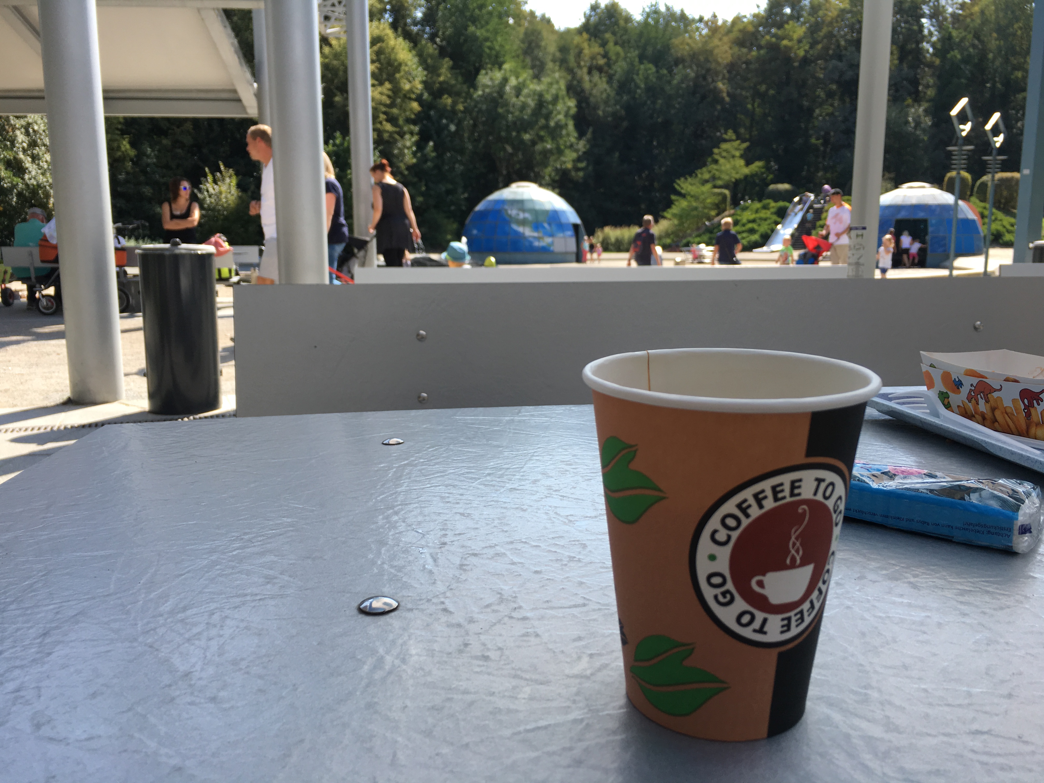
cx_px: 522
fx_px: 875
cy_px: 392
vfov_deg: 48.2
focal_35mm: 29
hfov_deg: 61.7
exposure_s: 1/530
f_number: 2.2
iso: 25
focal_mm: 4.15
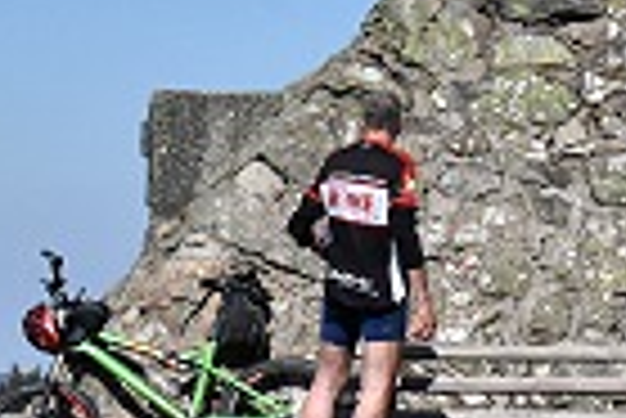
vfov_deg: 4.7
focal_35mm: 291
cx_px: 752
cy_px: -99
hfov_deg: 7.0
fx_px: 5068
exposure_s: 1/8000
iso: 1400
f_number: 10
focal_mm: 45
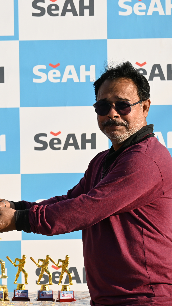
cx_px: 6
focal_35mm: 283
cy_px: 153
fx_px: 2294
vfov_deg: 7.6
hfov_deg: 4.3
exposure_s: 1/320
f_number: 6.3
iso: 100
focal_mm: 120
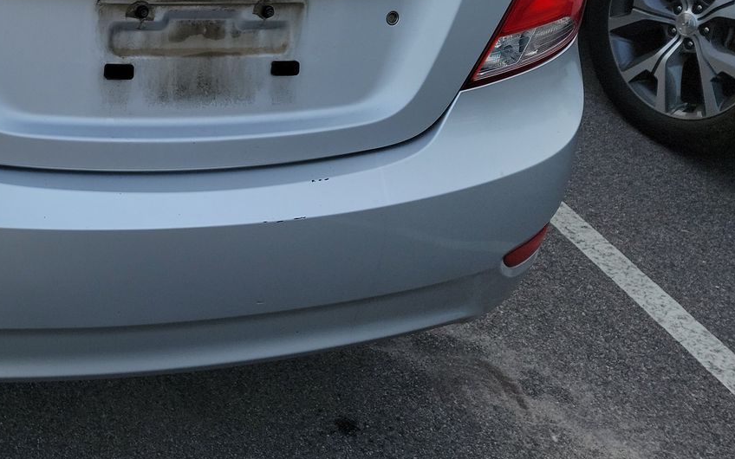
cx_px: 86
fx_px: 961
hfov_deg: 39.1
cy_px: -15
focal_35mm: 48
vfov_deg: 25.4
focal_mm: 6.7
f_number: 1.8
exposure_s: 1/132
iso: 50
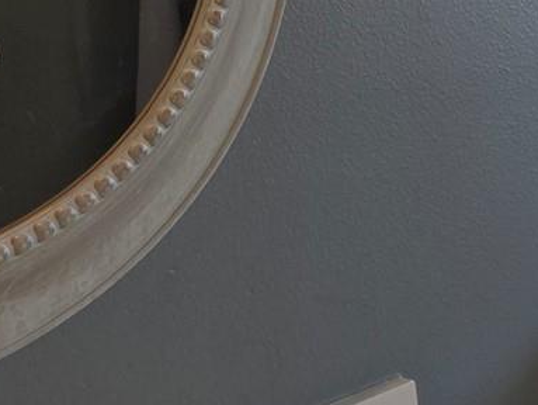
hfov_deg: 16.7
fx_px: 1493
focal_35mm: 96
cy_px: 68
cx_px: 993
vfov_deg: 15.3
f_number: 1.8
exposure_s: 1/60
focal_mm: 5.4
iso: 64
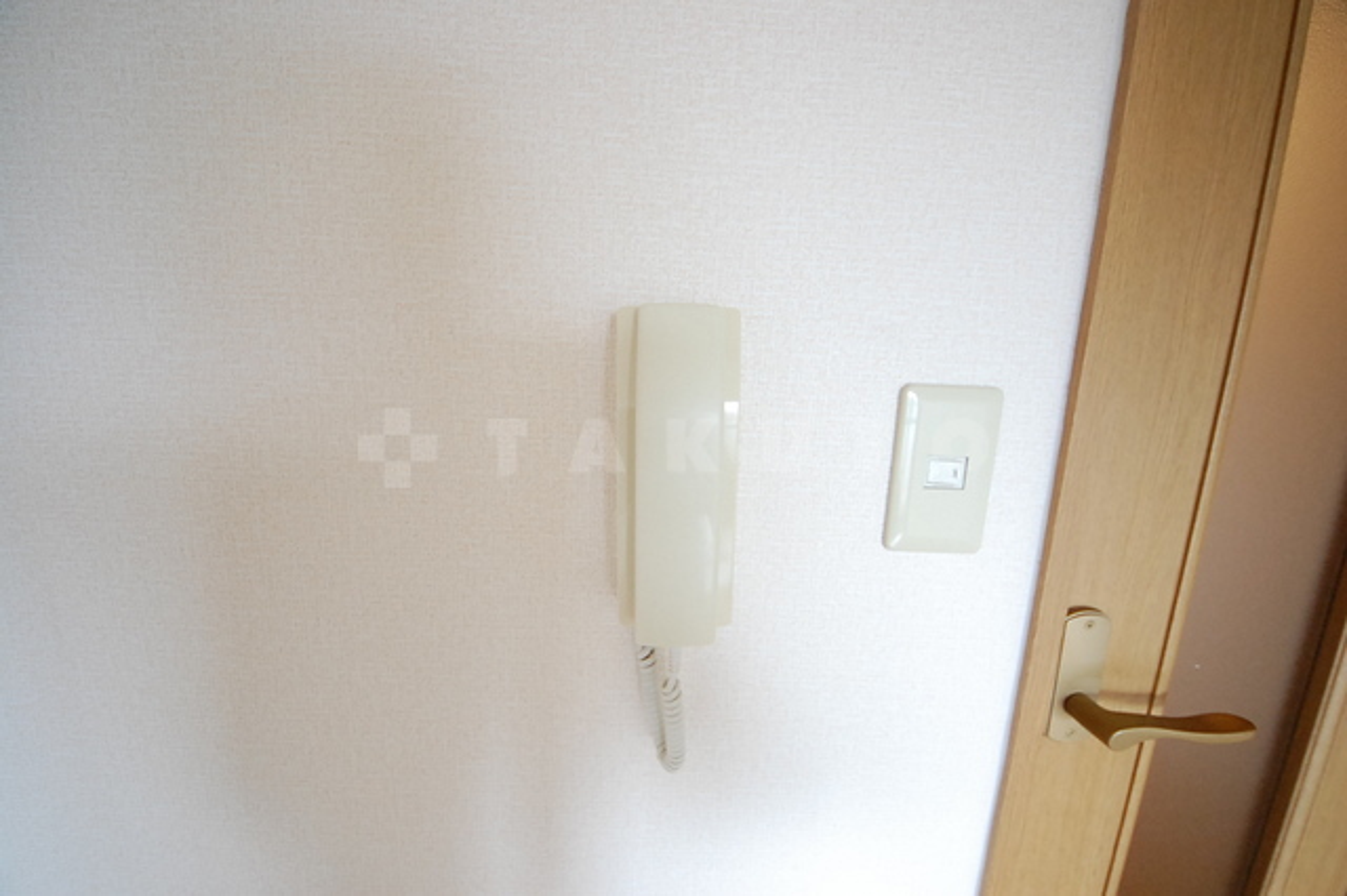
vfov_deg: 89.9
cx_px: 674
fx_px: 449
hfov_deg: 112.6
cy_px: 448
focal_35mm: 12
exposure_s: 1/60
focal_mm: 8
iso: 1600
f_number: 4.5
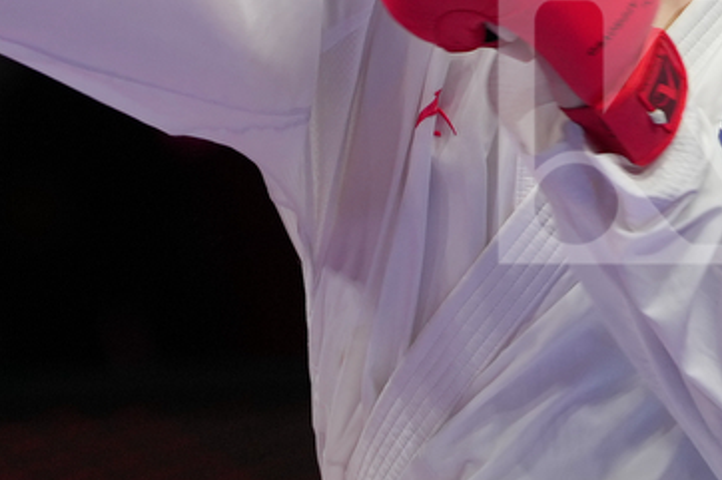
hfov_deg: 1.7
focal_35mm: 1192
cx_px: 116
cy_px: 123
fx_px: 23894
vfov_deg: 1.2
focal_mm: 180
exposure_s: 1/1000
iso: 400
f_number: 2.8
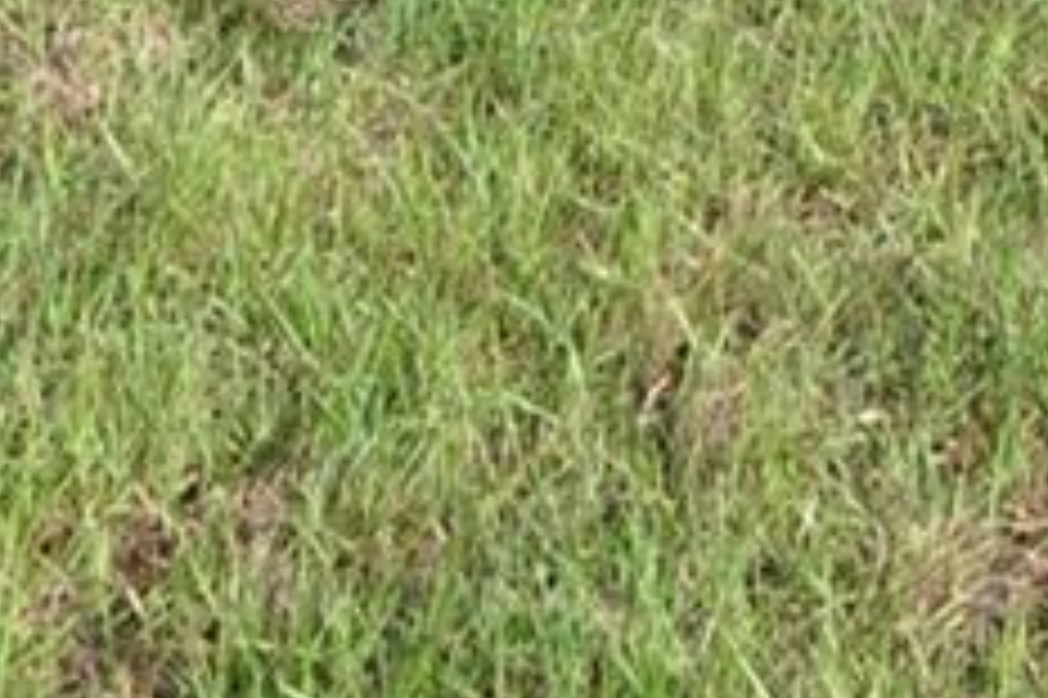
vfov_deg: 10.0
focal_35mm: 103
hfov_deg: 18.6
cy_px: -1396
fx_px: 2996
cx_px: 1322
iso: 200
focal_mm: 10
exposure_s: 1/250
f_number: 8
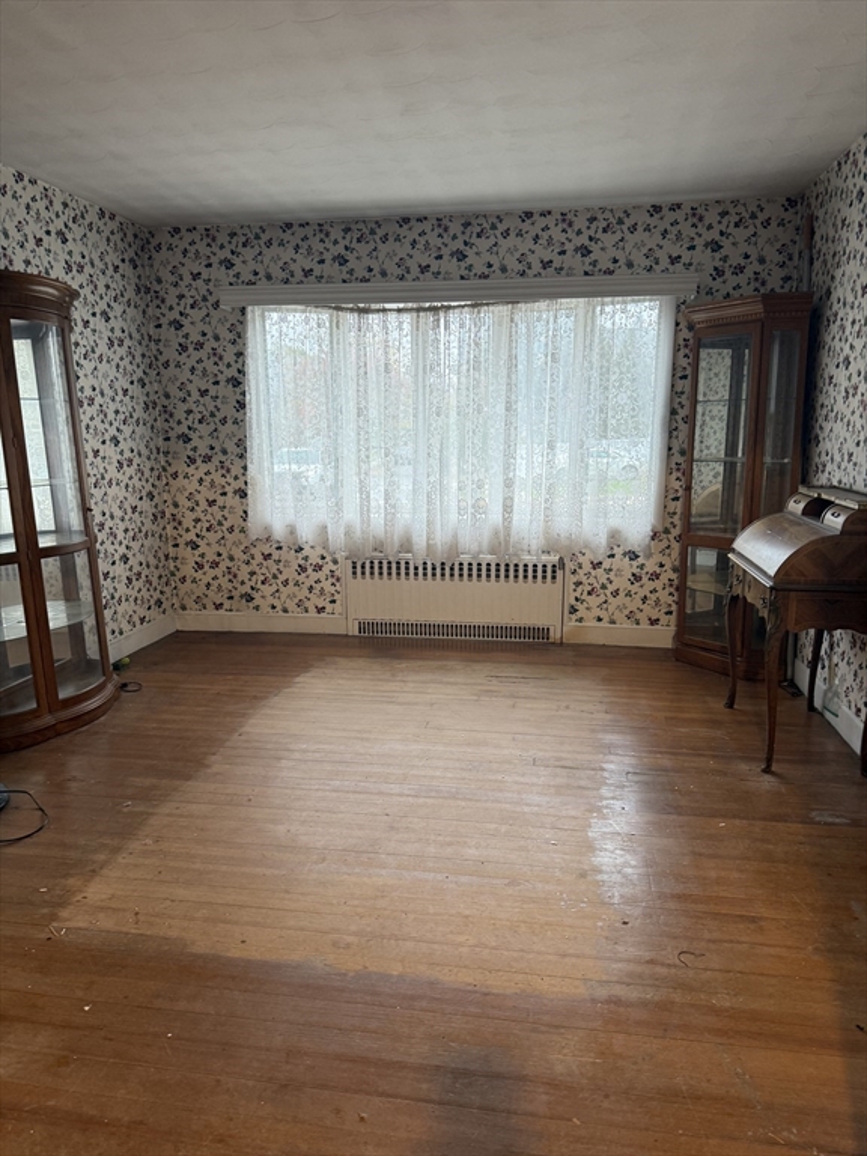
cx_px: 434
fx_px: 801
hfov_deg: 56.8
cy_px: 578
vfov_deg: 71.6
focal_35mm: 24
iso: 125
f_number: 1.78
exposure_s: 1/60
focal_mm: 6.76
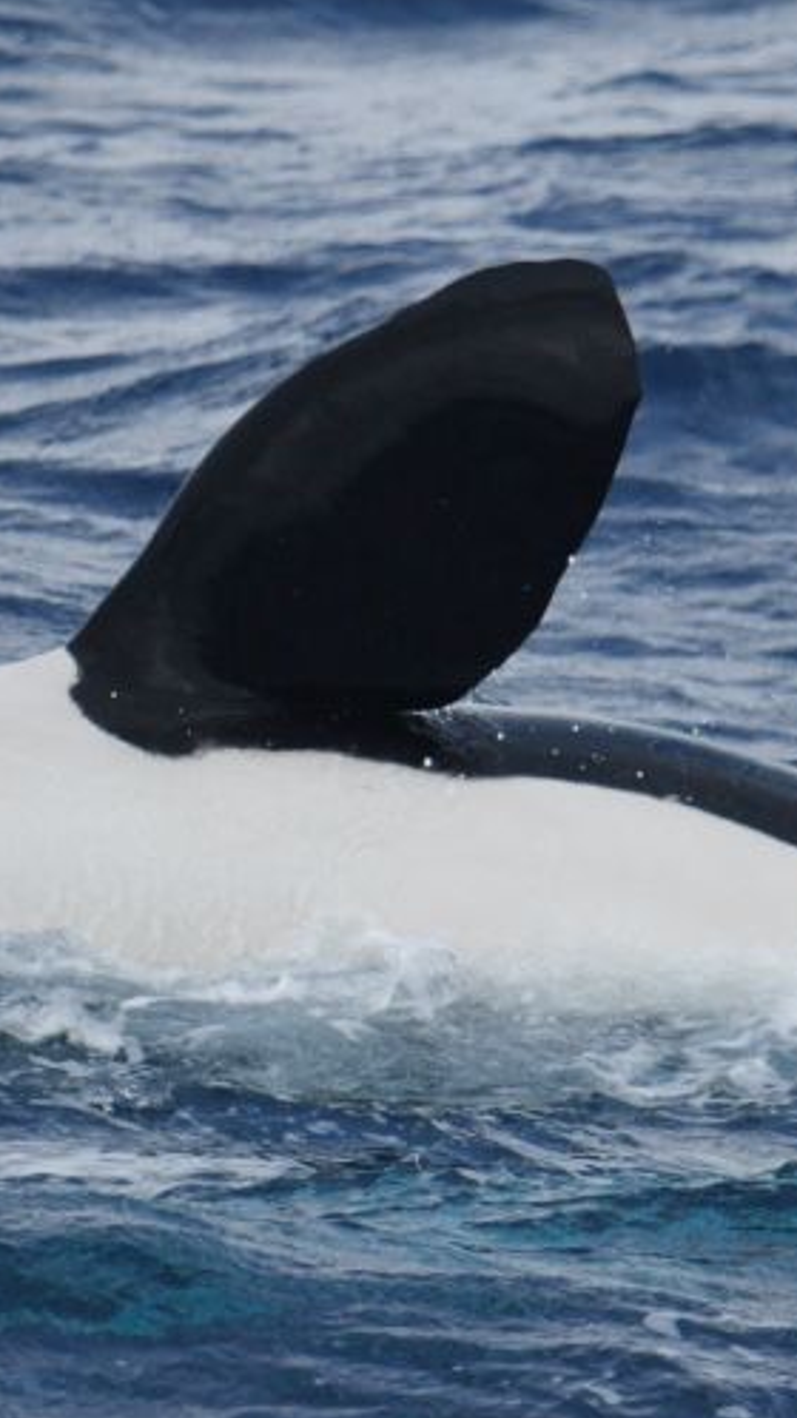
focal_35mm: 1010
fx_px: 37959
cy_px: 705
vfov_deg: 2.1
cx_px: 339
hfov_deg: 1.2
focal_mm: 600
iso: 1100
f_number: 6.3
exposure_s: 1/8000
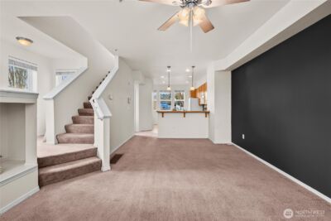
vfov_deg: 77.4
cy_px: 110
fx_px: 138
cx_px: 166
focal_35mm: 15
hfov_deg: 100.4
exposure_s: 1/20
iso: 1000
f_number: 7.1
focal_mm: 15
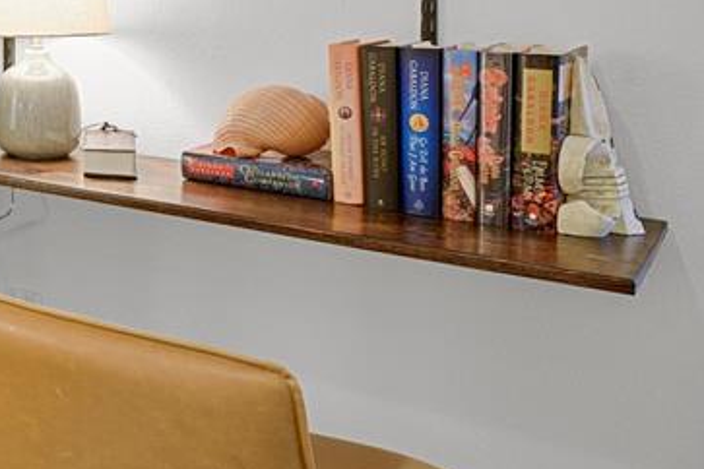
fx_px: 939
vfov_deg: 26.5
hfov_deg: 32.5
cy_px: -8
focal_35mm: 48
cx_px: -176
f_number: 8
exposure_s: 13
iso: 250
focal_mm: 17
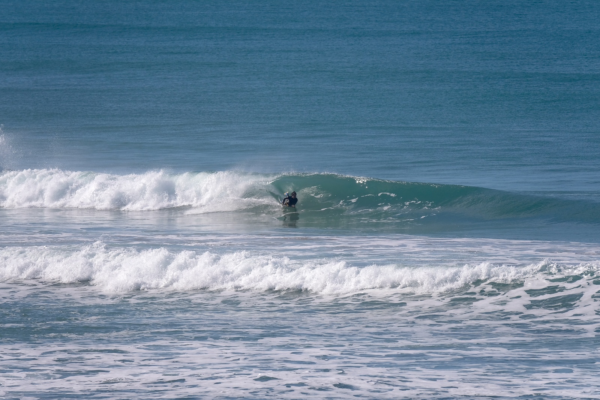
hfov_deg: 4.9
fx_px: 7033
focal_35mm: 422
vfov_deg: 3.3
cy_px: 200
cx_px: 300
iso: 250
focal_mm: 281
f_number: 7.1
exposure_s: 1/2000
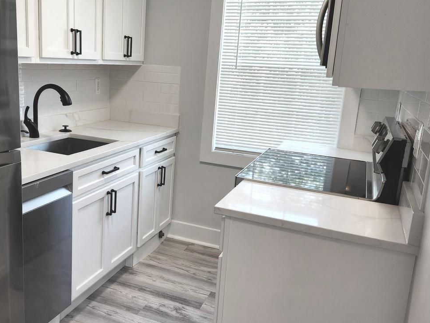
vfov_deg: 41.8
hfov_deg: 53.5
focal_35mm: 34
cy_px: 145
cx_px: 167
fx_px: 422
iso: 64
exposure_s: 1/120
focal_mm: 5.4
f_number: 1.8
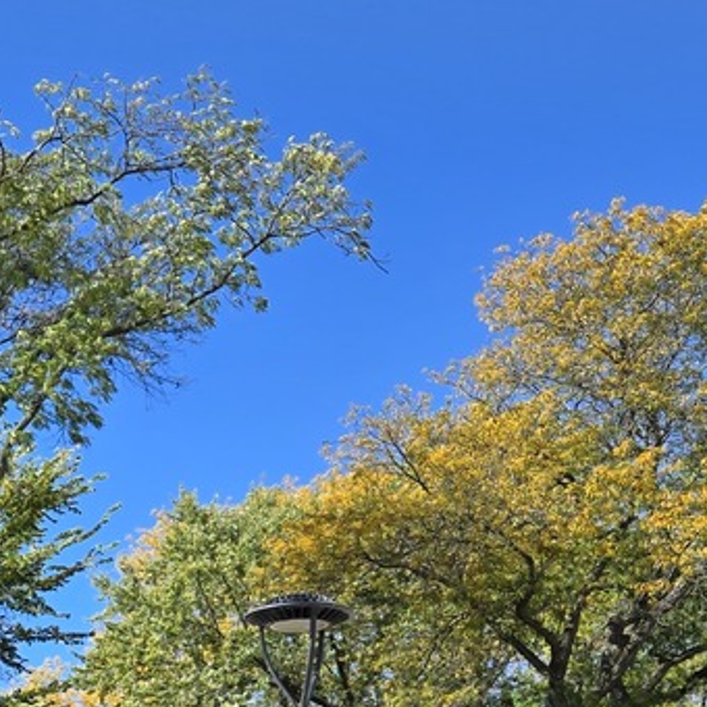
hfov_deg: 18.6
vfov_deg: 19.0
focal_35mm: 86
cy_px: 855
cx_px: -237
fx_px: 1987
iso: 25
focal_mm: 5.4
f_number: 1.8
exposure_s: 1/1096
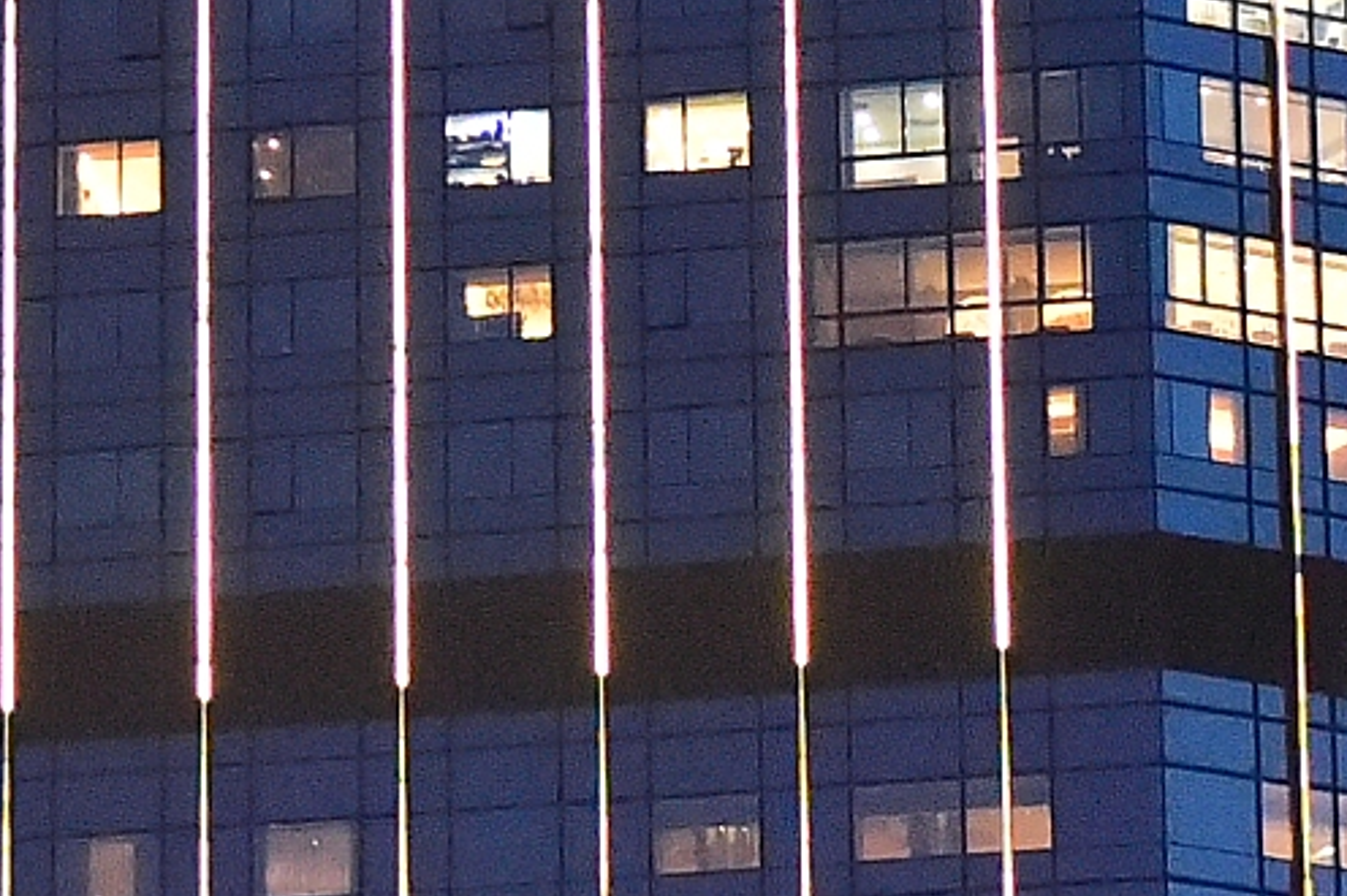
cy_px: -874
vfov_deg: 3.9
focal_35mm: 353
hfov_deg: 5.8
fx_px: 13199
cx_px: 877
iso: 12800
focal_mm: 70
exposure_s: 1/320
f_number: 2.8
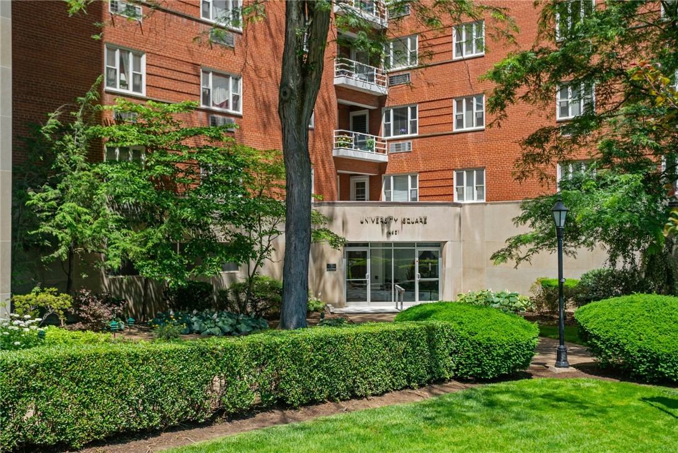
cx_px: 339
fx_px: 753
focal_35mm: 40
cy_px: 226
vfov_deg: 33.4
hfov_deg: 48.4
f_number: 8
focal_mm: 40
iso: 400
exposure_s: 1/640
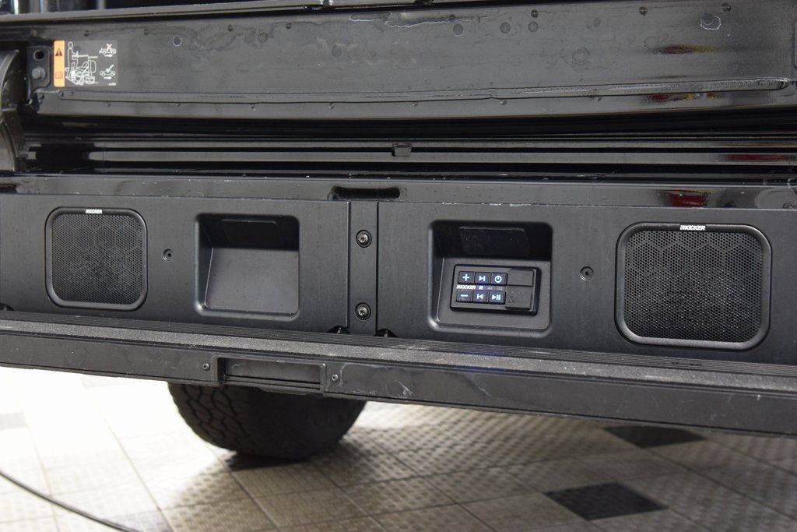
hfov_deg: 36.9
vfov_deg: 25.1
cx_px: 398
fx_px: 1196
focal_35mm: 54
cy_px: 266
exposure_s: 1/15
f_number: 4.5
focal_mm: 36
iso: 1600
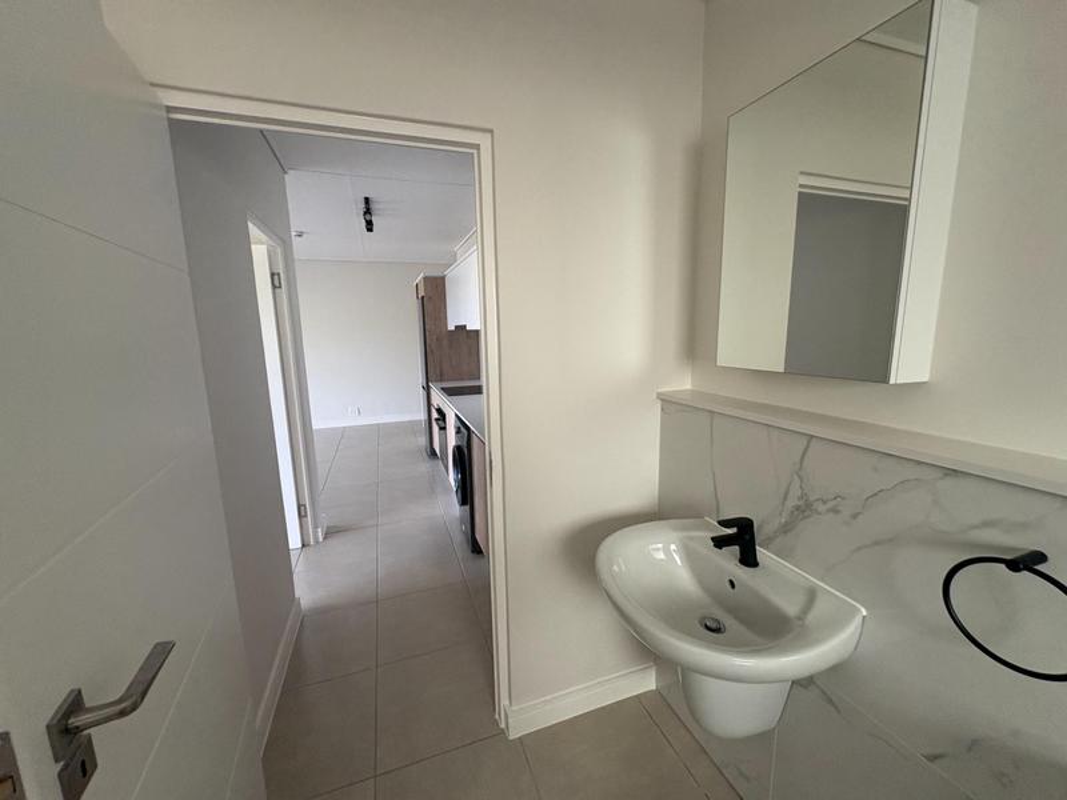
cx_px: 534
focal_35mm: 14
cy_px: 400
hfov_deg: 102.1
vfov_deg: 85.7
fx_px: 432
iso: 125
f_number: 2.2
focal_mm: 2.22
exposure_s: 1/99
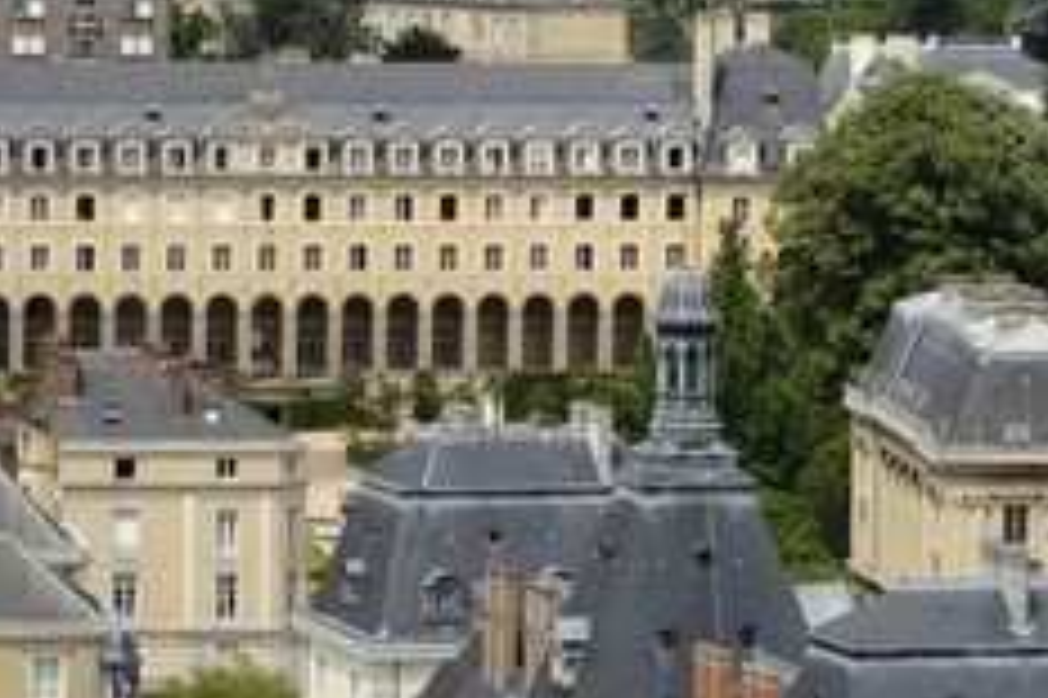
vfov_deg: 4.5
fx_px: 8931
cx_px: 355
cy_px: 432
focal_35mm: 307
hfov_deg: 6.7
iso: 400
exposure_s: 1/320
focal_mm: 170
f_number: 14
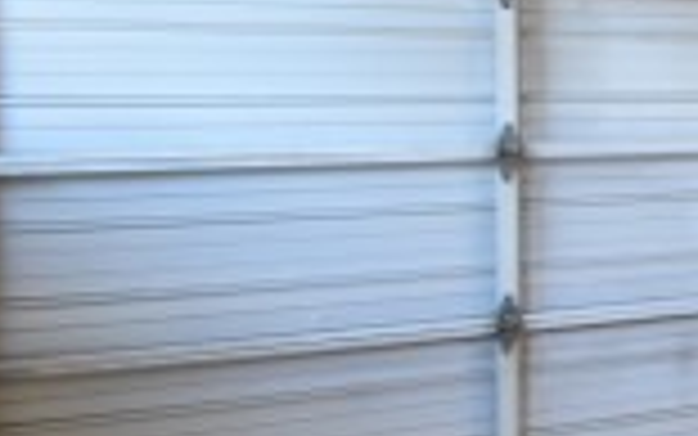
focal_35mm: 71
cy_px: 117
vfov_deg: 18.3
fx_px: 1351
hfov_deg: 18.7
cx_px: 1391
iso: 800
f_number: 3.5
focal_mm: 10
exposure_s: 1/20
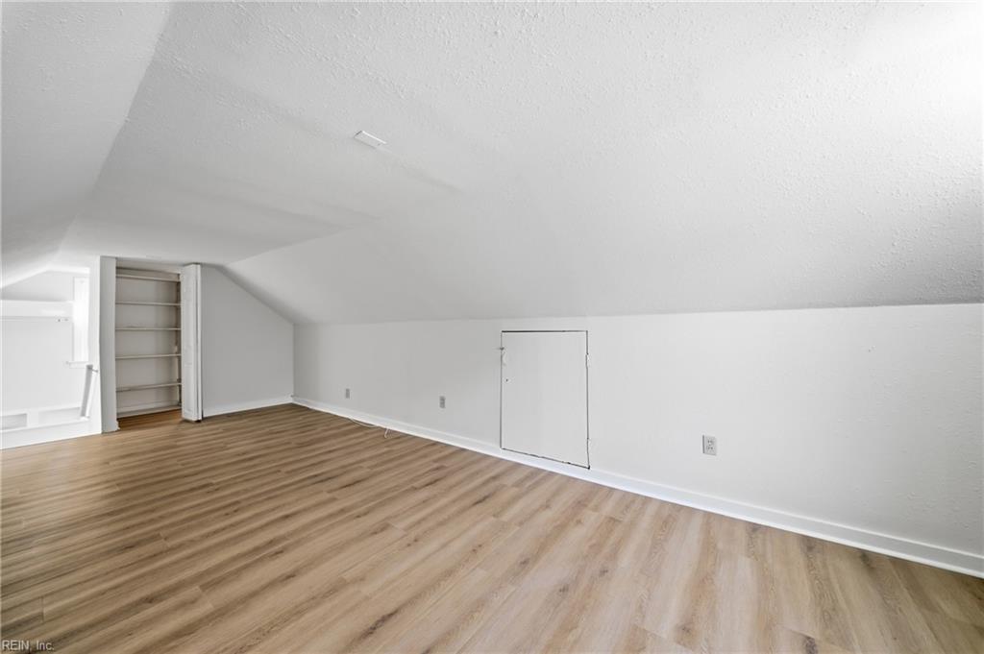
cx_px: 492
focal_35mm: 12
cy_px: 327
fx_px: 328
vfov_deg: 89.9
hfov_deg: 112.7
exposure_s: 1/25
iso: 250
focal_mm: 12
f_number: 8
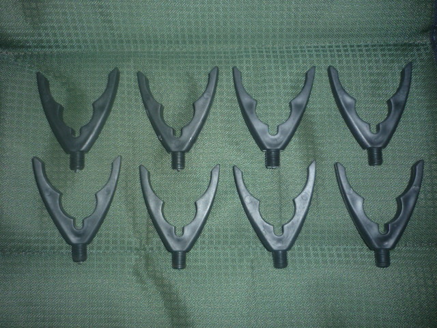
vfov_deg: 42.9
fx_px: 417
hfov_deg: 55.4
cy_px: 164
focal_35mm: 33
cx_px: 218
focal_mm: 5.5
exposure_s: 1/30
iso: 100
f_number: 2.8
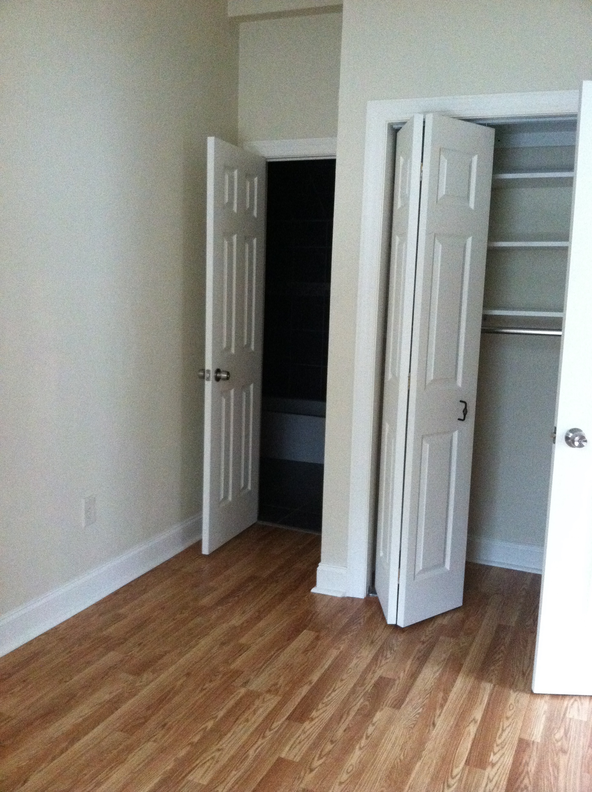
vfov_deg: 52.7
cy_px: 396
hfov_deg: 40.6
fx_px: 800
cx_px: 296
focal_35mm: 35
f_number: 2.8
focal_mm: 3.85
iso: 640
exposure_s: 1/15
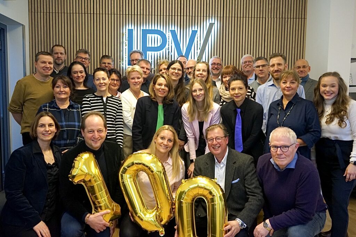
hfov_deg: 65.4
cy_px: 118
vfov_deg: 46.5
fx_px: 277
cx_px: 178
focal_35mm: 28
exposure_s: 1/160
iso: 2500
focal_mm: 28
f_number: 4
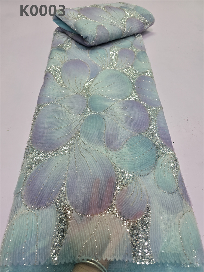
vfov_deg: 73.9
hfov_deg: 58.9
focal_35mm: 23
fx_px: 181
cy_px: 136
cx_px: 102
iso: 64
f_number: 1.7
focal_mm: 6.3
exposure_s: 1/180
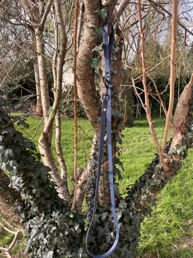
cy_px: 134
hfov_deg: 49.7
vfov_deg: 63.4
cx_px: 103
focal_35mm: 28
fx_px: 208
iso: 50
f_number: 1.6
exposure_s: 1/653
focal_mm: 5.1
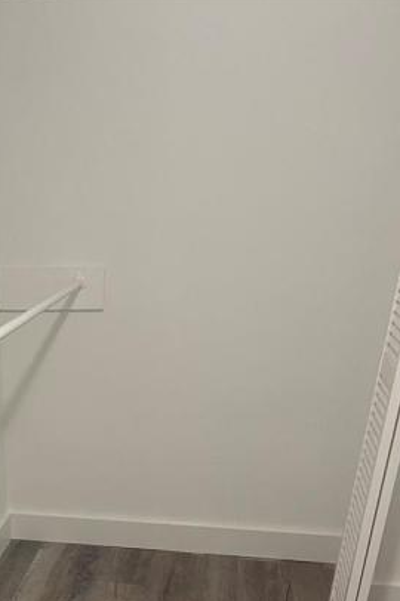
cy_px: 526
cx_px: 6
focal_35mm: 48
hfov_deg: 26.6
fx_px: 801
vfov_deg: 38.7
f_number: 1.6
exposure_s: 1/60
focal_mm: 5.1
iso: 250
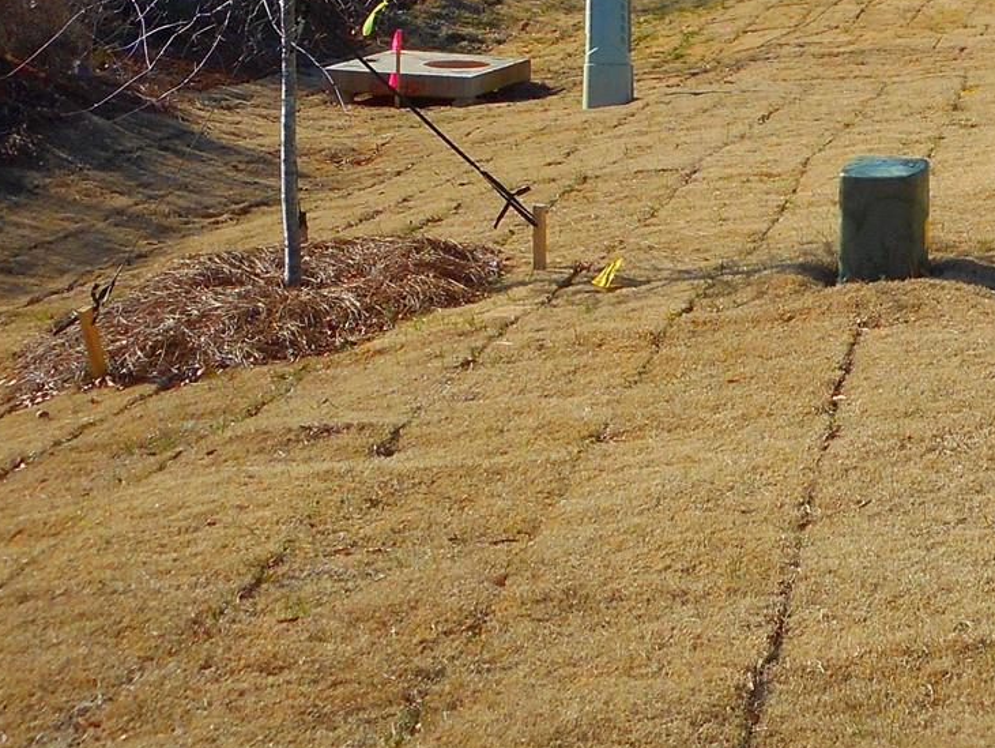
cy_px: -106
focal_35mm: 70
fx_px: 2013
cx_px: 768
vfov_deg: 20.0
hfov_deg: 27.3
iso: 80
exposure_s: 1/640
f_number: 3.7
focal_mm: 4.5
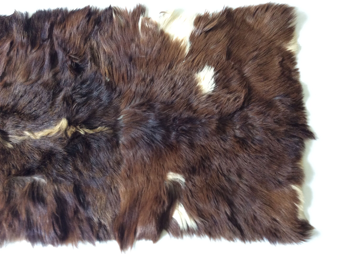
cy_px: 127
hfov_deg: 56.9
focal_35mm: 32
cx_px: 170
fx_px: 314
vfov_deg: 44.1
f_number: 2.4
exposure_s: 1/25
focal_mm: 3.3
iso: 100
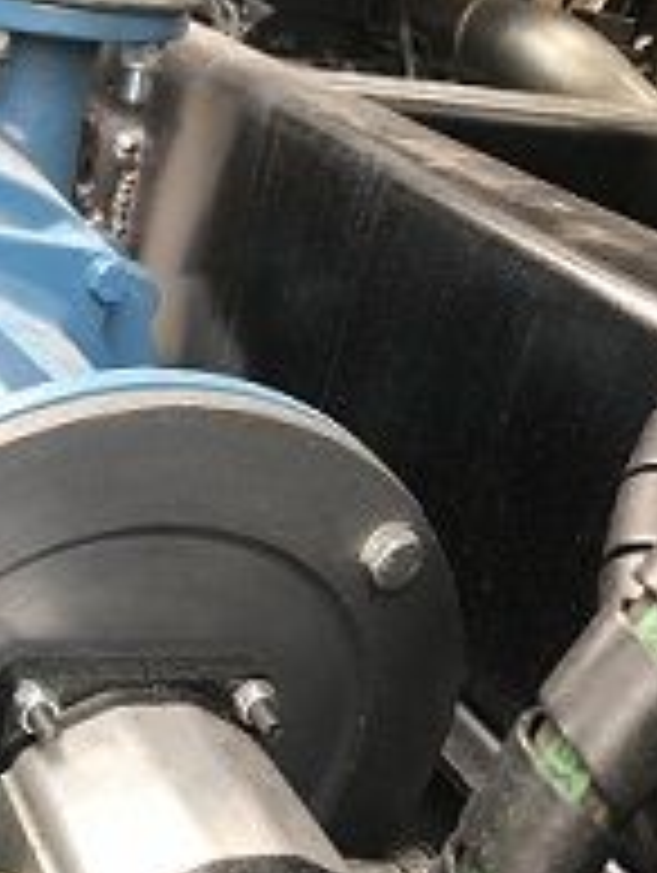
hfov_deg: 26.1
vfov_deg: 34.7
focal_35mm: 54
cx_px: 52
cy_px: 659
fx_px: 1364
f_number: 1.8
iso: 32
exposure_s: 1/50
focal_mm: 3.99
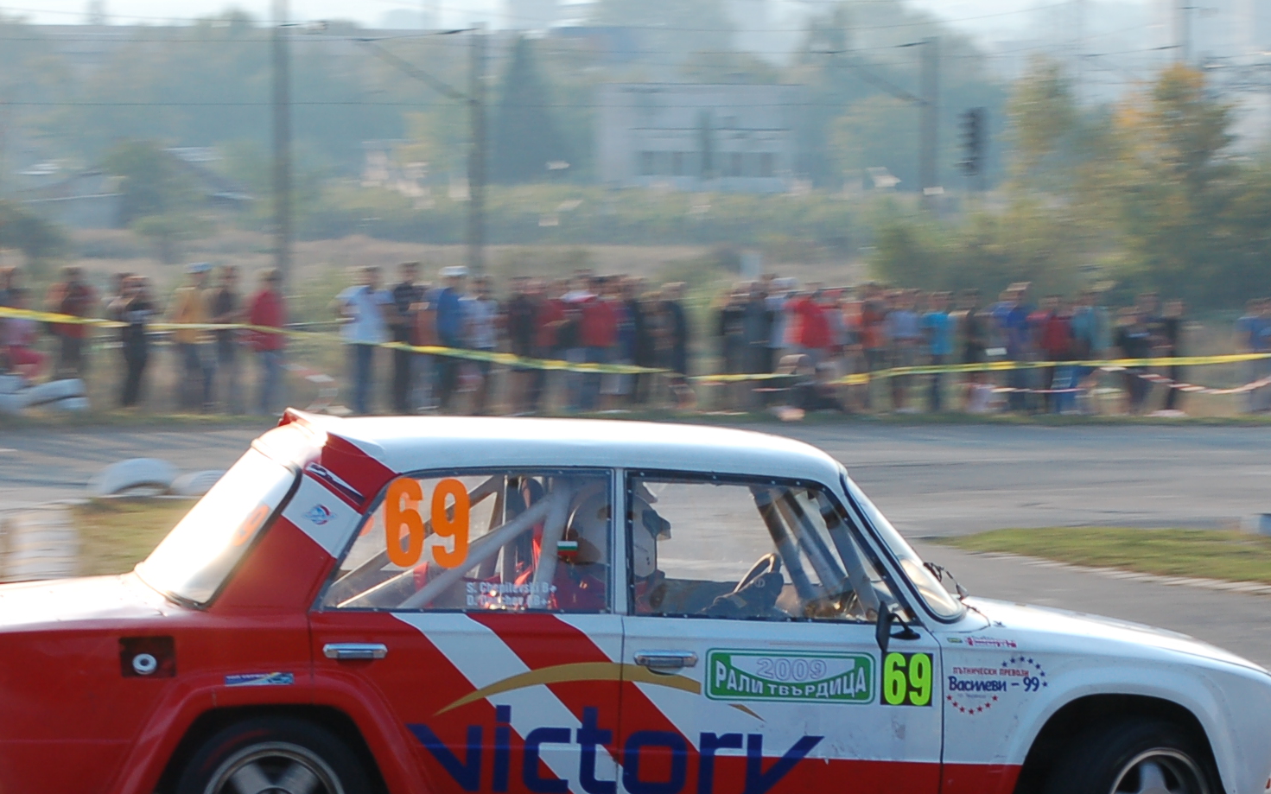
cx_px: 724
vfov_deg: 6.5
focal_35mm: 203
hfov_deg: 10.3
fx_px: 7032
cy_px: 651
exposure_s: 1/125
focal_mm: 65
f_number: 11
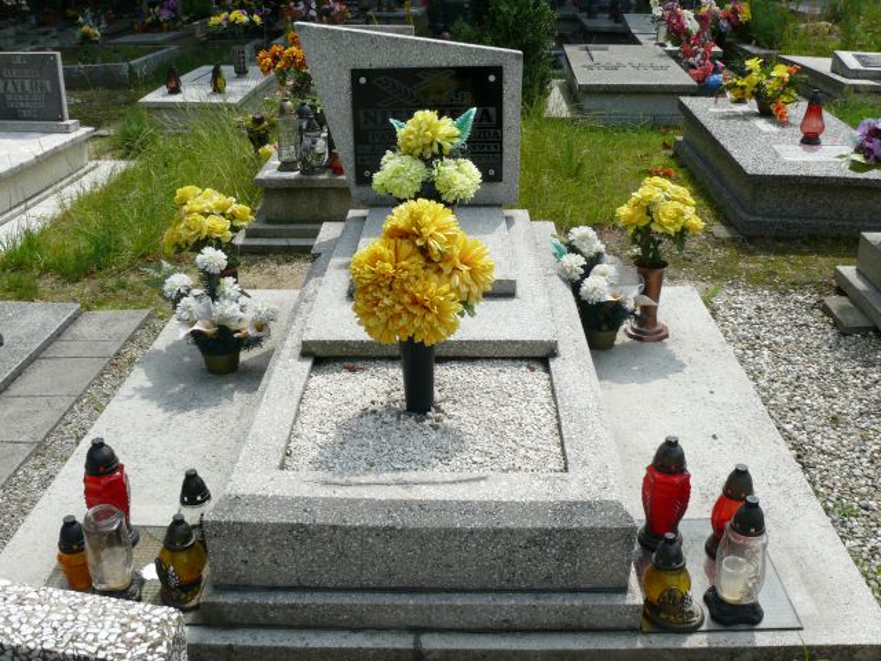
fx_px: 891
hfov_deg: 52.6
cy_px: 330
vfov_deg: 40.7
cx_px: 440
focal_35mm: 35
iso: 100
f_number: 5.6
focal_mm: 7.4
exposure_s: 1/320
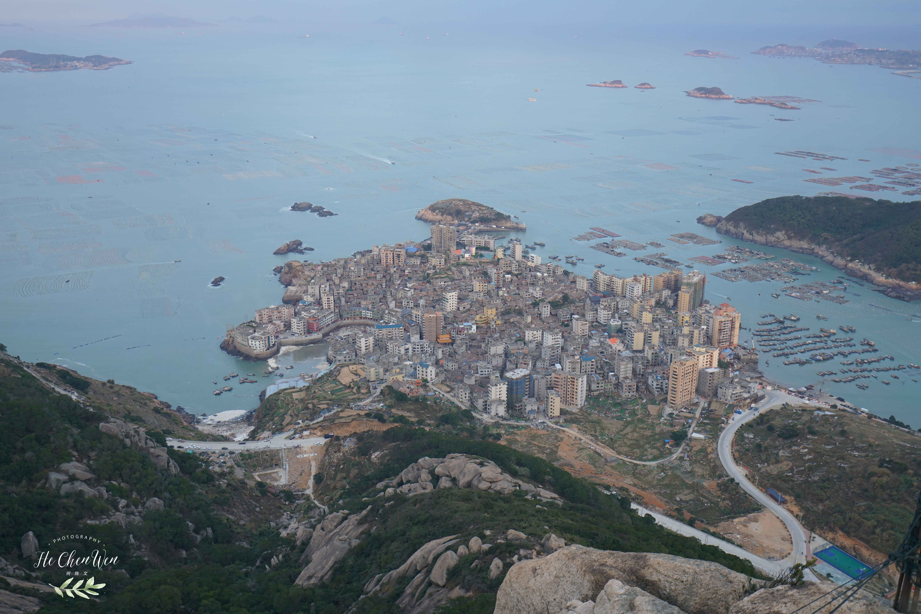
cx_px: 460
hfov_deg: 54.4
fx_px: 895
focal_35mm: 35
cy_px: 307
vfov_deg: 37.9
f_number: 5
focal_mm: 35
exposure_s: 1/125
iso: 500
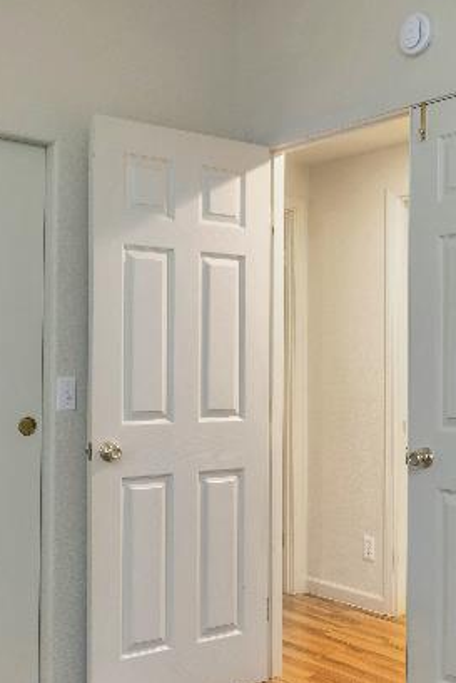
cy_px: 349
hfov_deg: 30.3
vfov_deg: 44.5
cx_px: 306
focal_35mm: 44
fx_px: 835
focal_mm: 12
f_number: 6.3
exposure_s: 1/2.5
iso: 320
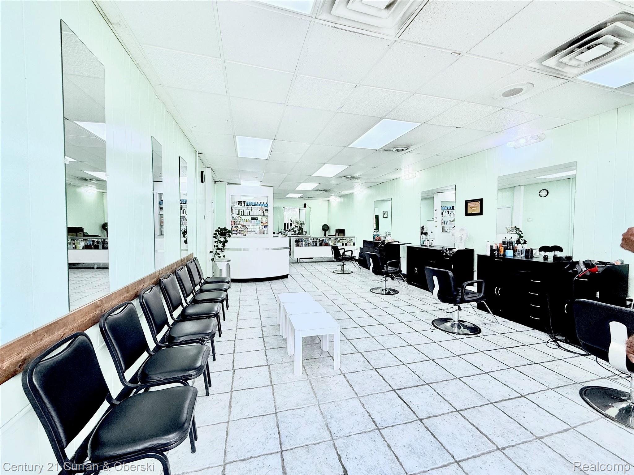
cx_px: 317
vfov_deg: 85.7
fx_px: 256
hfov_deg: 102.1
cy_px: 238
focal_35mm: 14
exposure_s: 1/170
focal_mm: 2.22
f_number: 2.2
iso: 64
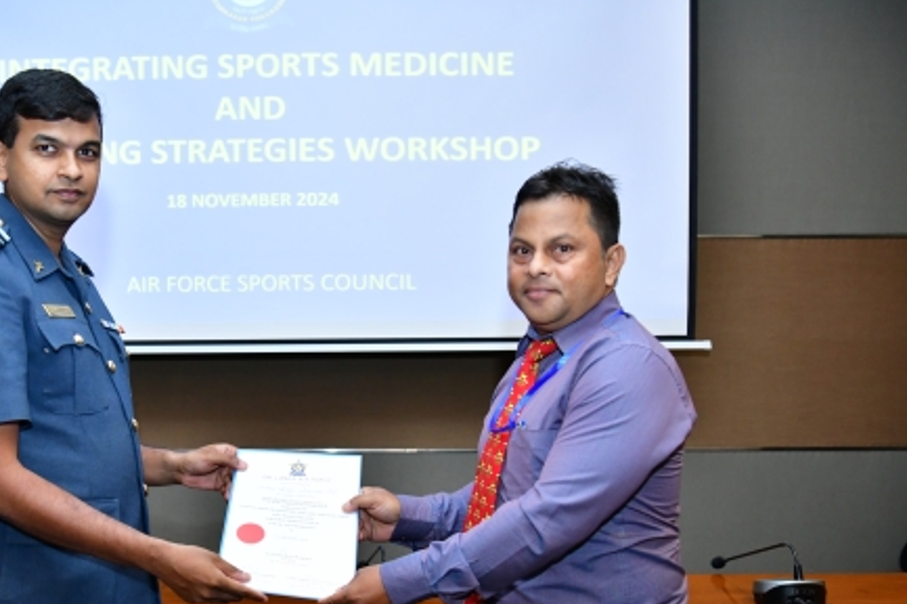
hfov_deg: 44.9
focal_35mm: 43
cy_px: 411
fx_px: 1083
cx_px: 316
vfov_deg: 30.9
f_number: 5
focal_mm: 31
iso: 2500
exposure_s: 1/125
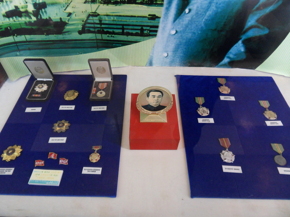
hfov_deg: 71.6
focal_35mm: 24
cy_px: 108
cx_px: 145
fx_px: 201
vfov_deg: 56.8
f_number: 3.3
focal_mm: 4.2
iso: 200
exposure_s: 1/15
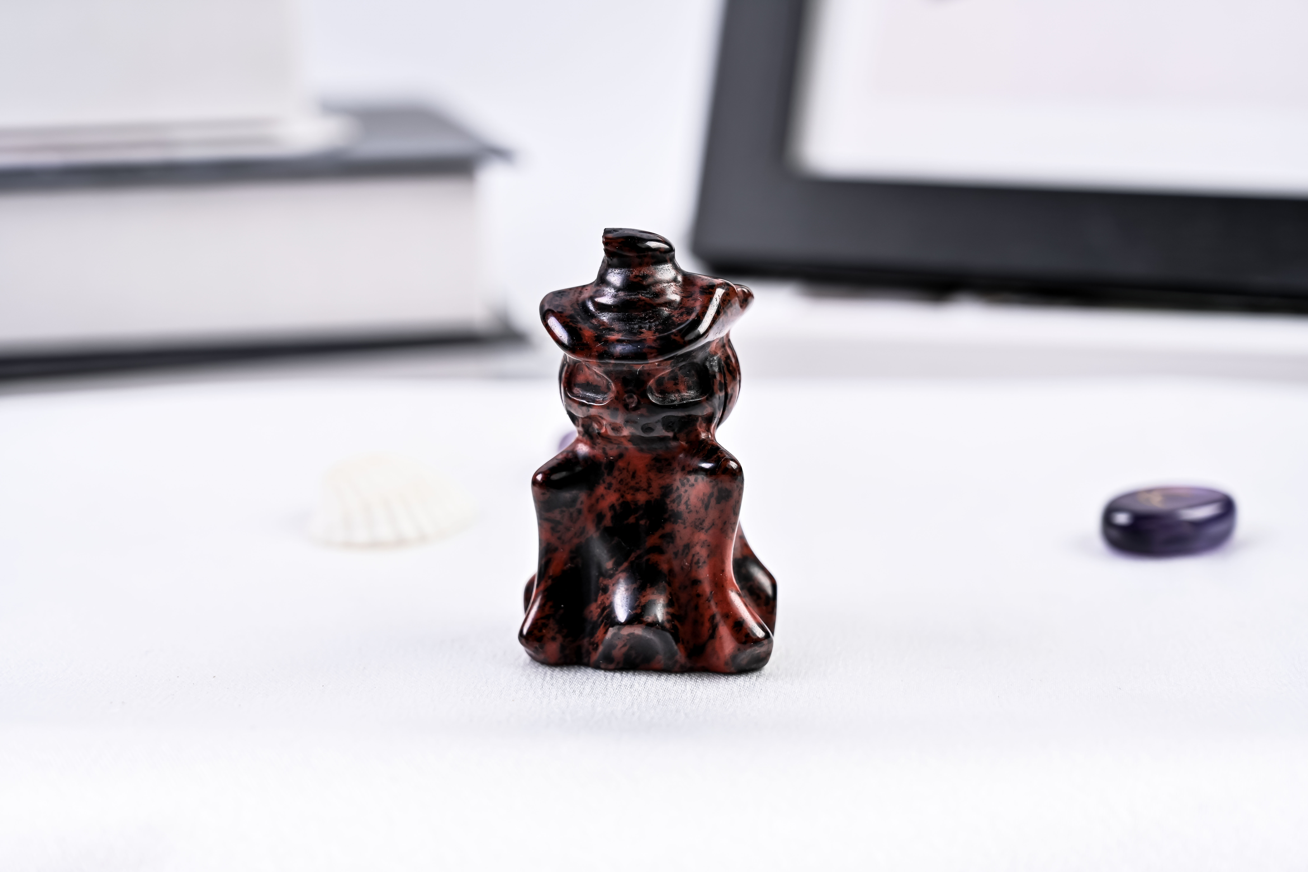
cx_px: 654
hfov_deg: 28.8
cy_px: 436
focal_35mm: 70
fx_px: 2543
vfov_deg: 19.5
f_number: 7.1
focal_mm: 70
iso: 64
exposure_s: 1/100
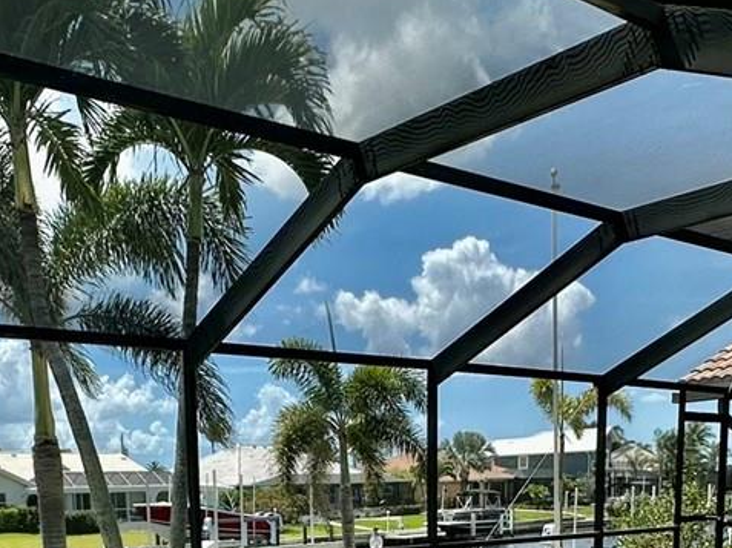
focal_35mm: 47
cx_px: 256
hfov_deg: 40.1
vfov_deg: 26.8
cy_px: 682
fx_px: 993
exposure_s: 1/1304
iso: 50
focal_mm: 2.22
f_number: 2.2
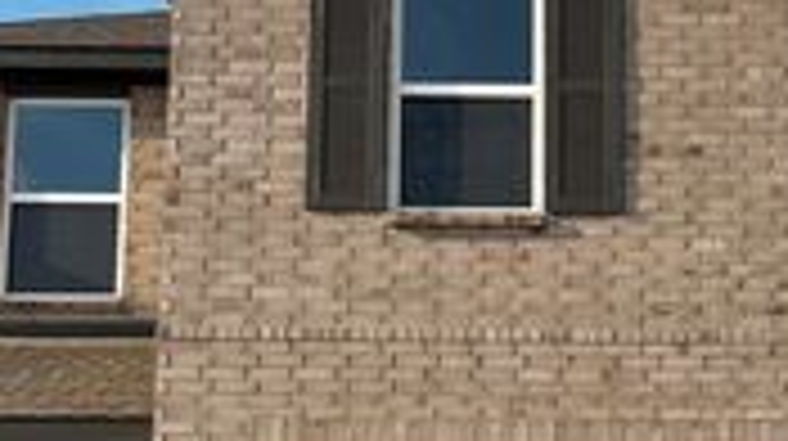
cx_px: 657
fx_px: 1691
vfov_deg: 14.7
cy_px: 407
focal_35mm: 81
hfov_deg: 25.7
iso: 50
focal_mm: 5.7
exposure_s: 1/2841
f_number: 1.5
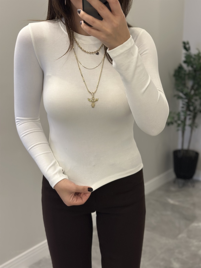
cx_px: 100
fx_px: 372
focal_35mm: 48
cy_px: 134
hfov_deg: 30.3
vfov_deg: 39.7
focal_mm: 6.86
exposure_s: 1/50
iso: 125
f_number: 1.78
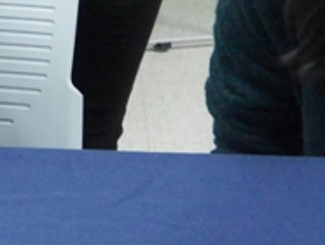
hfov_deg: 10.4
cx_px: -58
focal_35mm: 187
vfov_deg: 7.8
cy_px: -163
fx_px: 1758
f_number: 4.1
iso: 2000
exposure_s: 1/60
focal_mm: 17
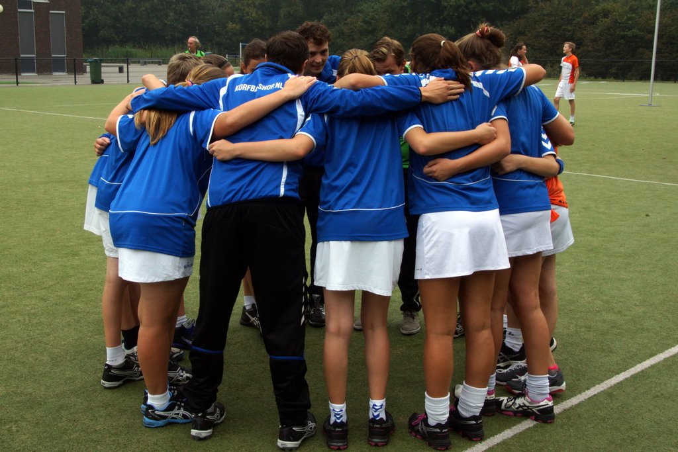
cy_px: 226
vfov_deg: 31.9
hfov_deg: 46.4
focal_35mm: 42
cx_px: 339
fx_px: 791
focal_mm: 28
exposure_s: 1/125
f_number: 18
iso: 320
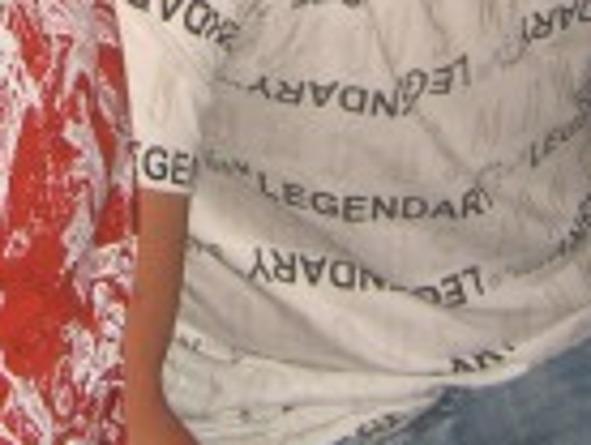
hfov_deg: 11.9
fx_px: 2822
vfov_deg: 8.8
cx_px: 214
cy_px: -274
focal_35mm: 165
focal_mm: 7.9
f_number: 2.8
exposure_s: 1/60
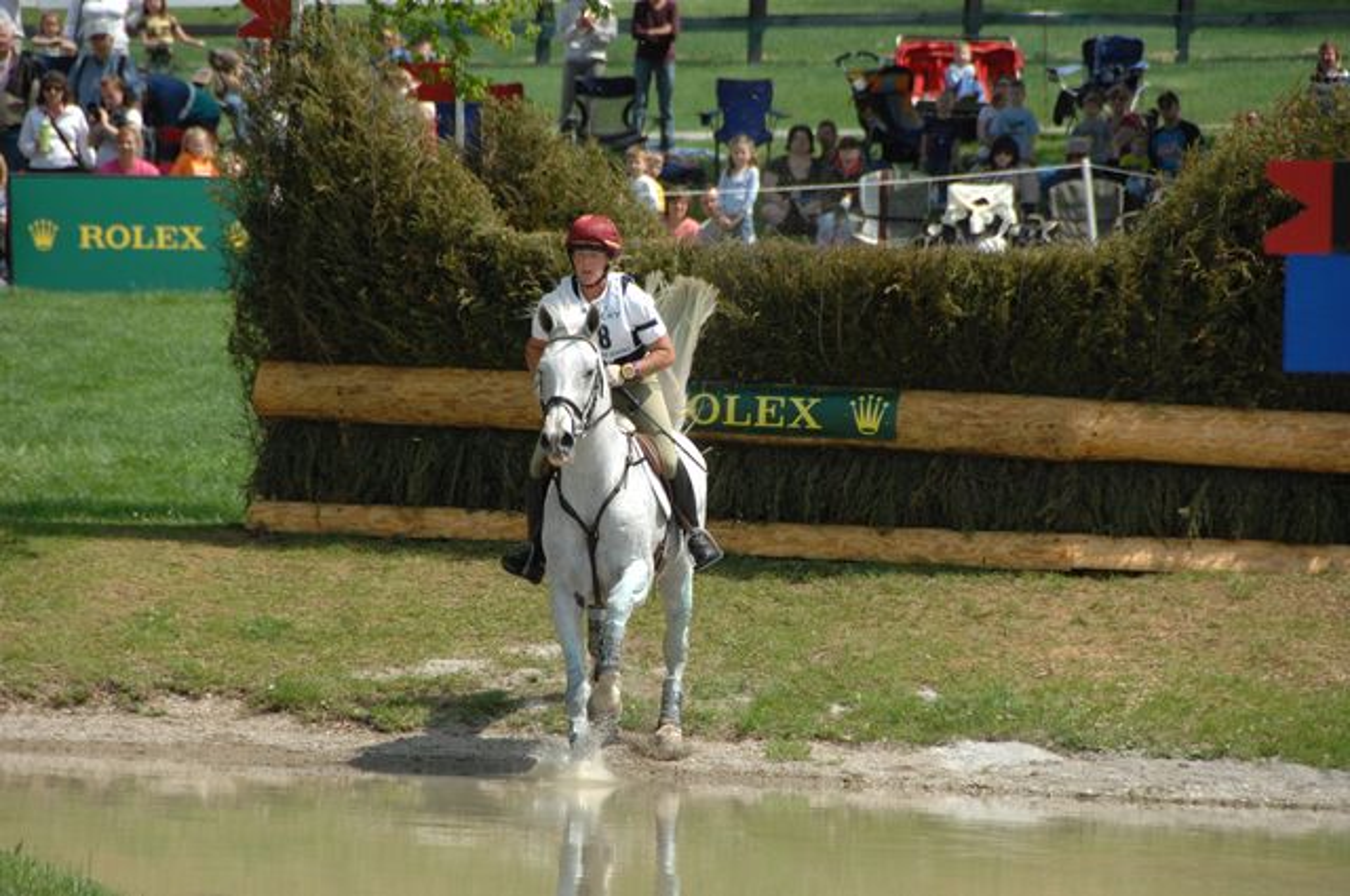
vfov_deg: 4.6
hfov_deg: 6.9
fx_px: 11236
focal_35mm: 300
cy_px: 448
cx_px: 675
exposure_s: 1/1000
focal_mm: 200
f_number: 6.7
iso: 500
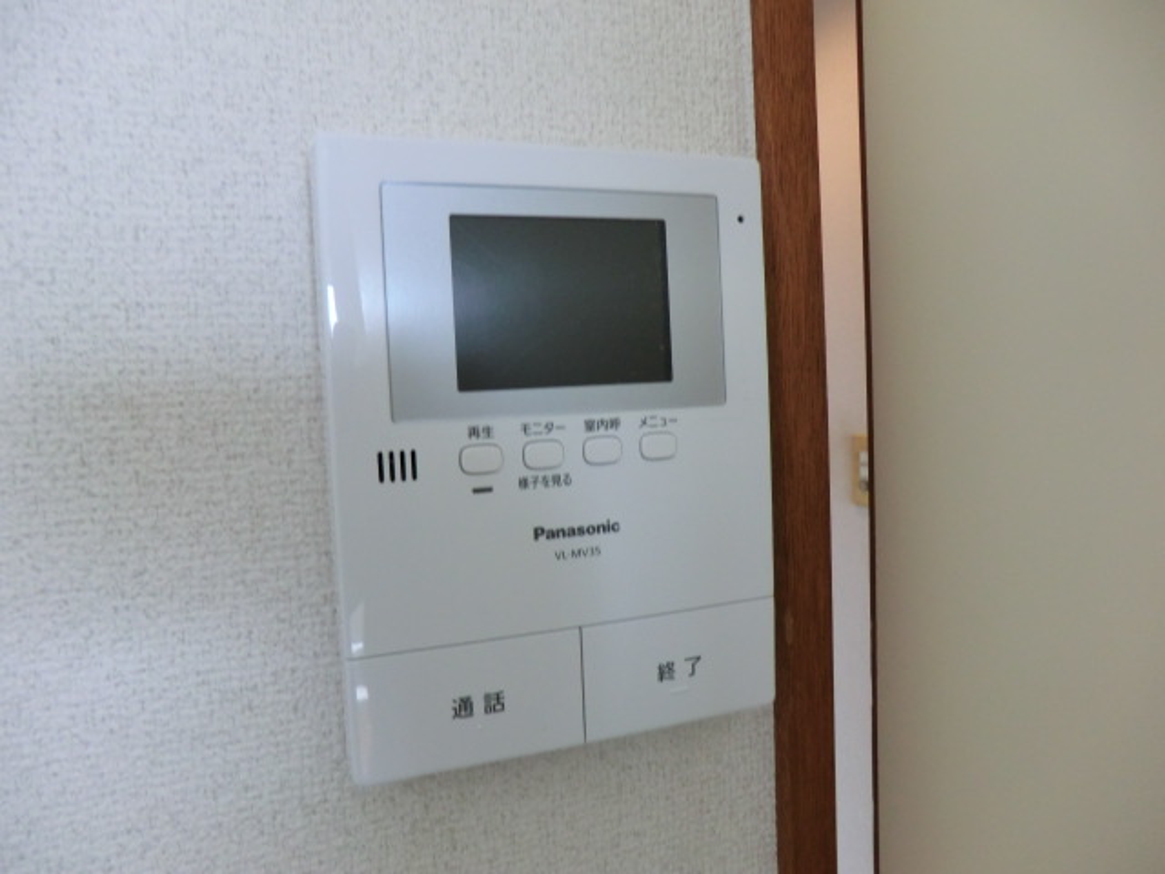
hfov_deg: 71.6
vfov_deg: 56.8
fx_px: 808
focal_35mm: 24
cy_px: 437
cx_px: 582
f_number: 3.2
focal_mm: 4.3
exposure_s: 1/60
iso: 200
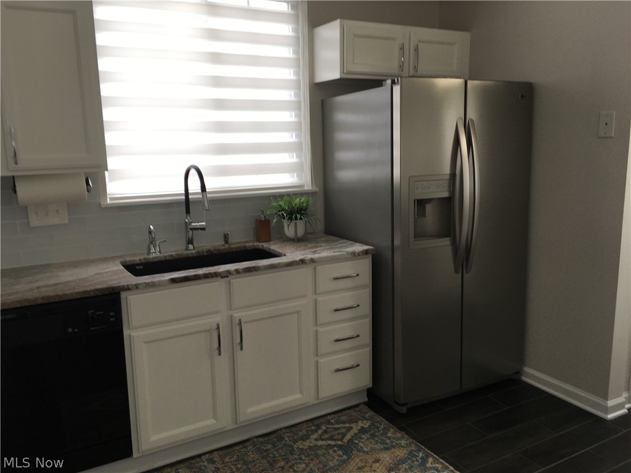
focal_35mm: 29
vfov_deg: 48.2
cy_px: 236
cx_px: 316
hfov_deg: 61.7
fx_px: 529
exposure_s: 1/60
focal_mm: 4.15
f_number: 2.2
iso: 25
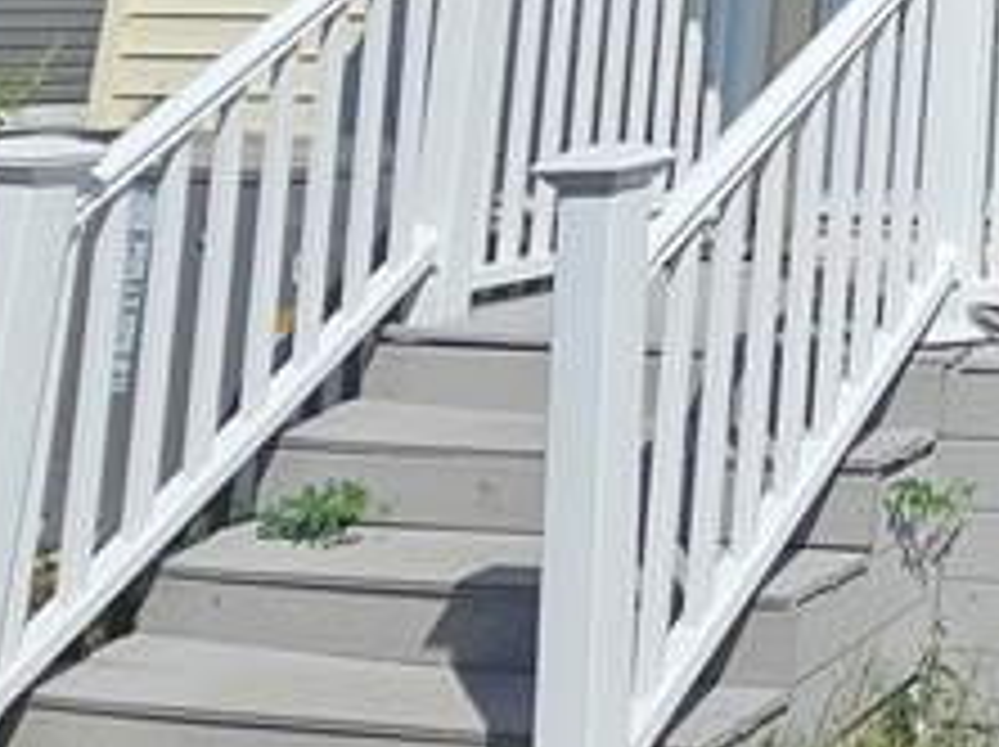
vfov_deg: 20.0
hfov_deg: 24.6
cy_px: -459
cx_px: 1516
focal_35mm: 60
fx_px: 1730
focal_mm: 2.2
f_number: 2.2
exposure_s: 1/4021
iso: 50
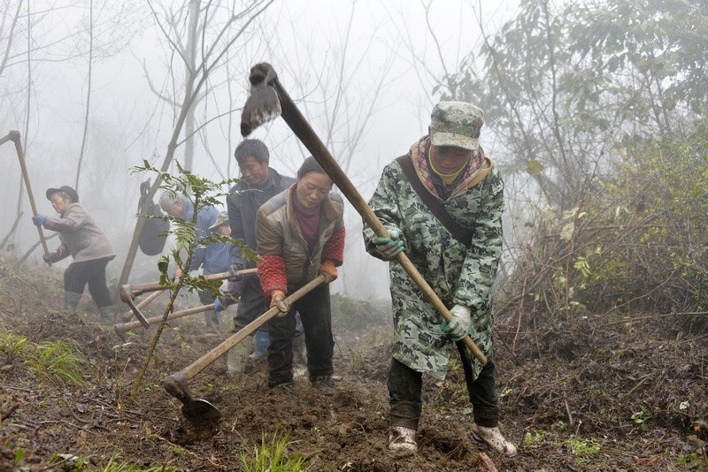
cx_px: 354
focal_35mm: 38
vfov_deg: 35.1
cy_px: 236
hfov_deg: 50.7
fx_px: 748
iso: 200
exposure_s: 1/320
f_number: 4
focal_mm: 38
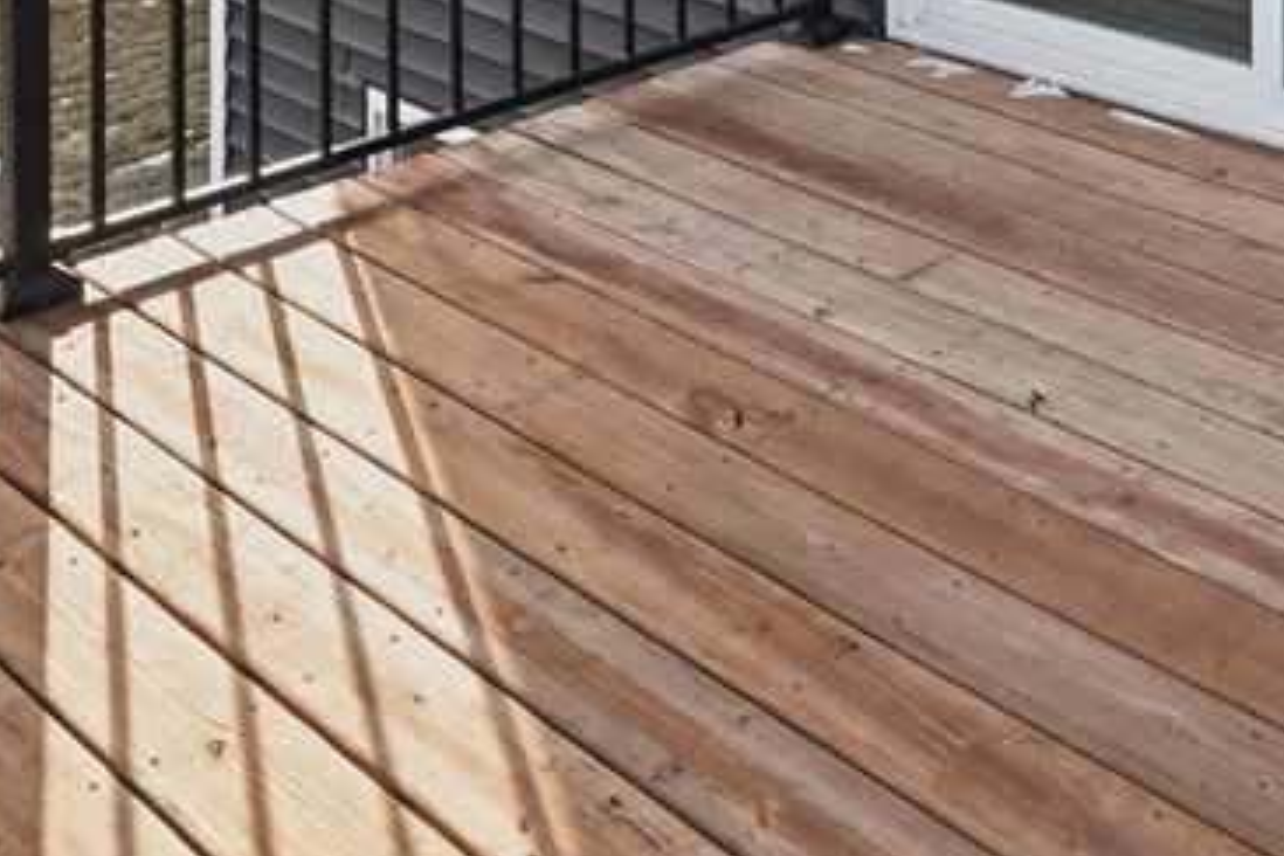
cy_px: -595
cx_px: 1256
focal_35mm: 56
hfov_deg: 33.0
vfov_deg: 19.4
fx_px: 1997
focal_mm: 16
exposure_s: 1/2500
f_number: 9
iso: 250
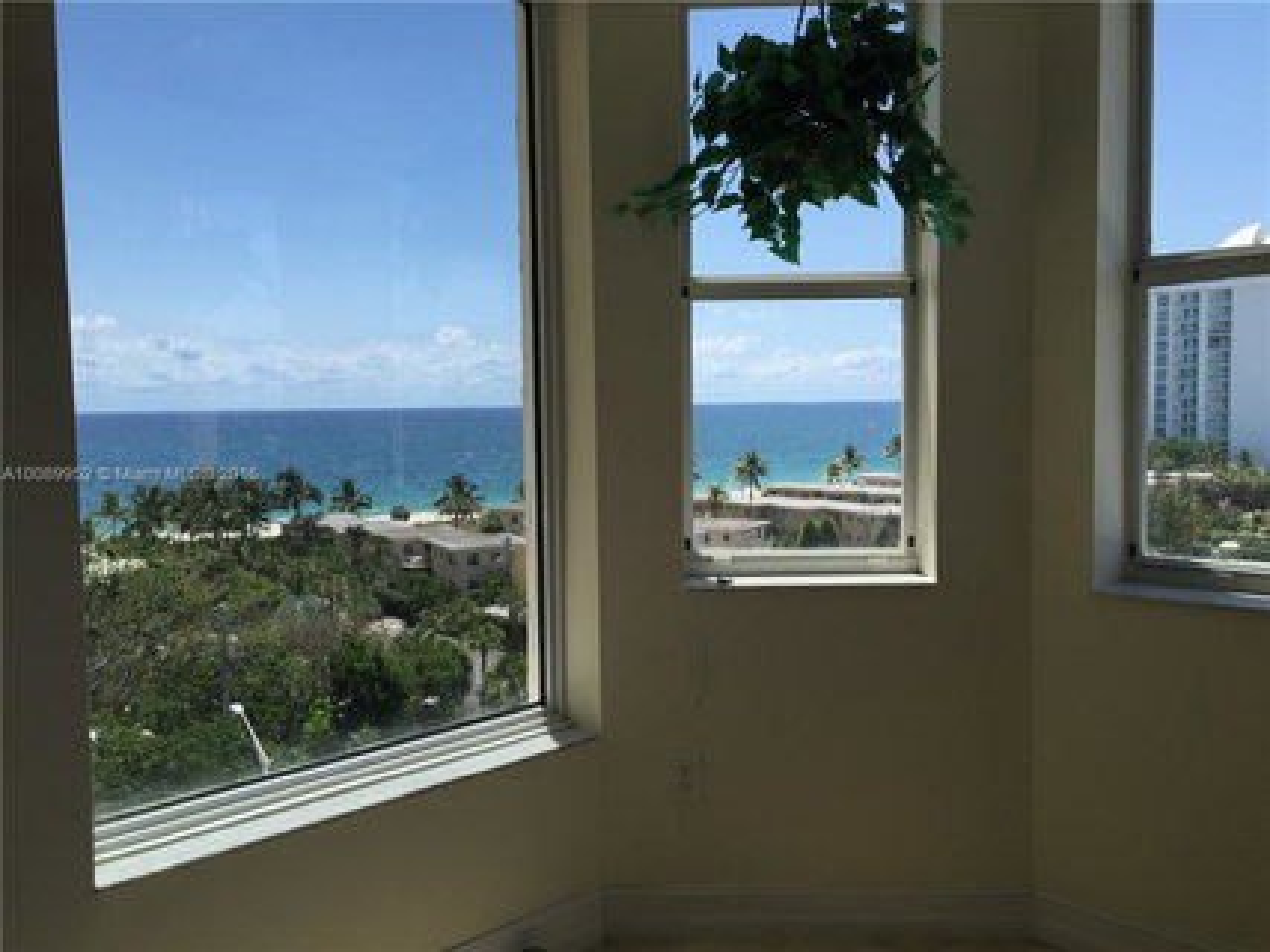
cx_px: 635
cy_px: 476
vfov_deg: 48.2
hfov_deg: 61.7
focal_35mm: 29
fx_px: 1064
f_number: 2.2
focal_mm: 4.15
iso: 32
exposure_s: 1/1163
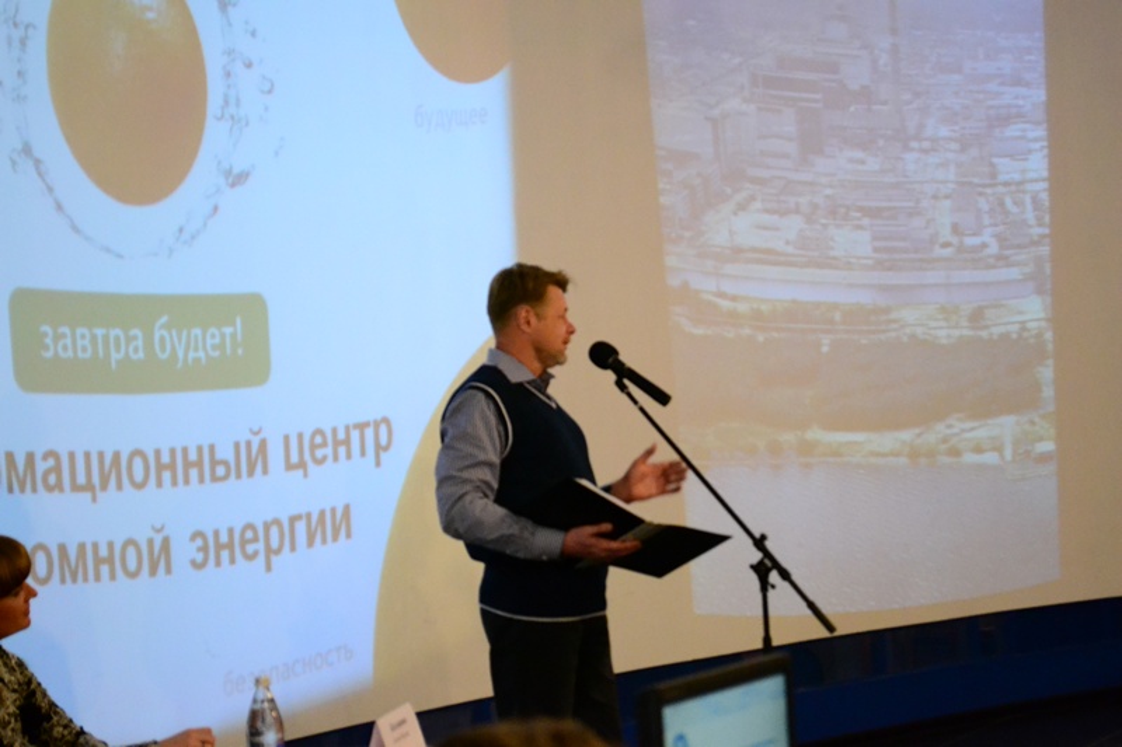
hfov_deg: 24.6
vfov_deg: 16.5
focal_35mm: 82
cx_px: 561
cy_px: 374
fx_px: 2571
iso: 3200
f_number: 5.6
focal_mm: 55
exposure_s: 1/30
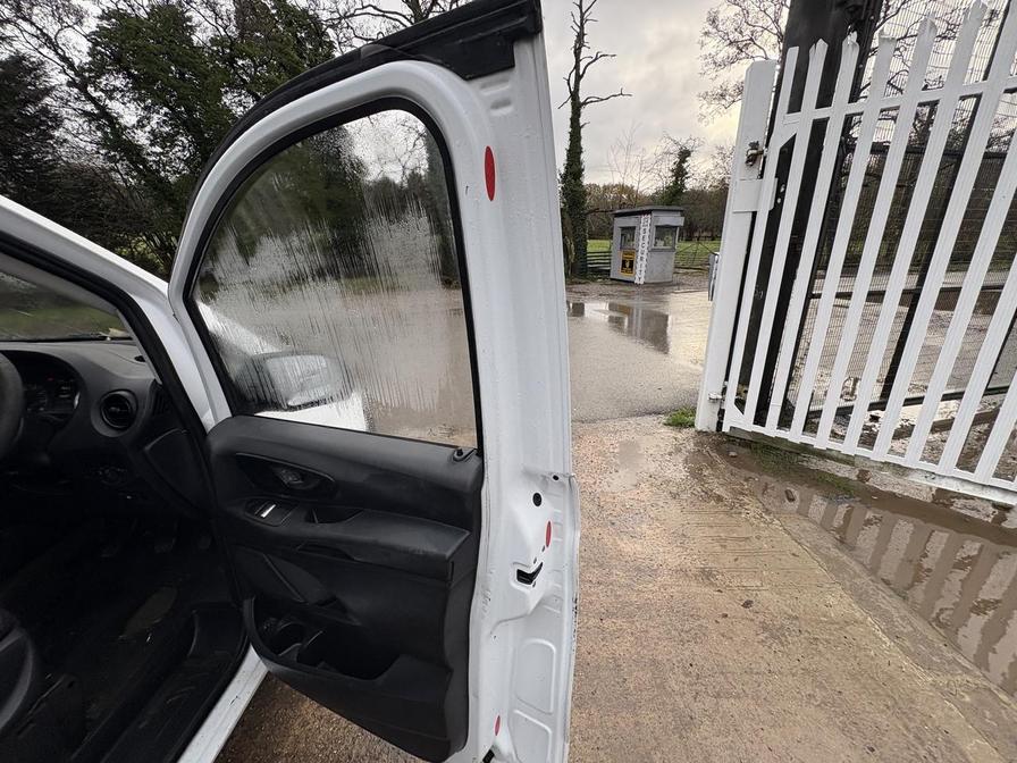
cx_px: 508
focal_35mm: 14
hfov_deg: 102.1
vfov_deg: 85.7
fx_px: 411
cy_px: 382
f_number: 2.2
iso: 40
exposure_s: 1/264
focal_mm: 2.22
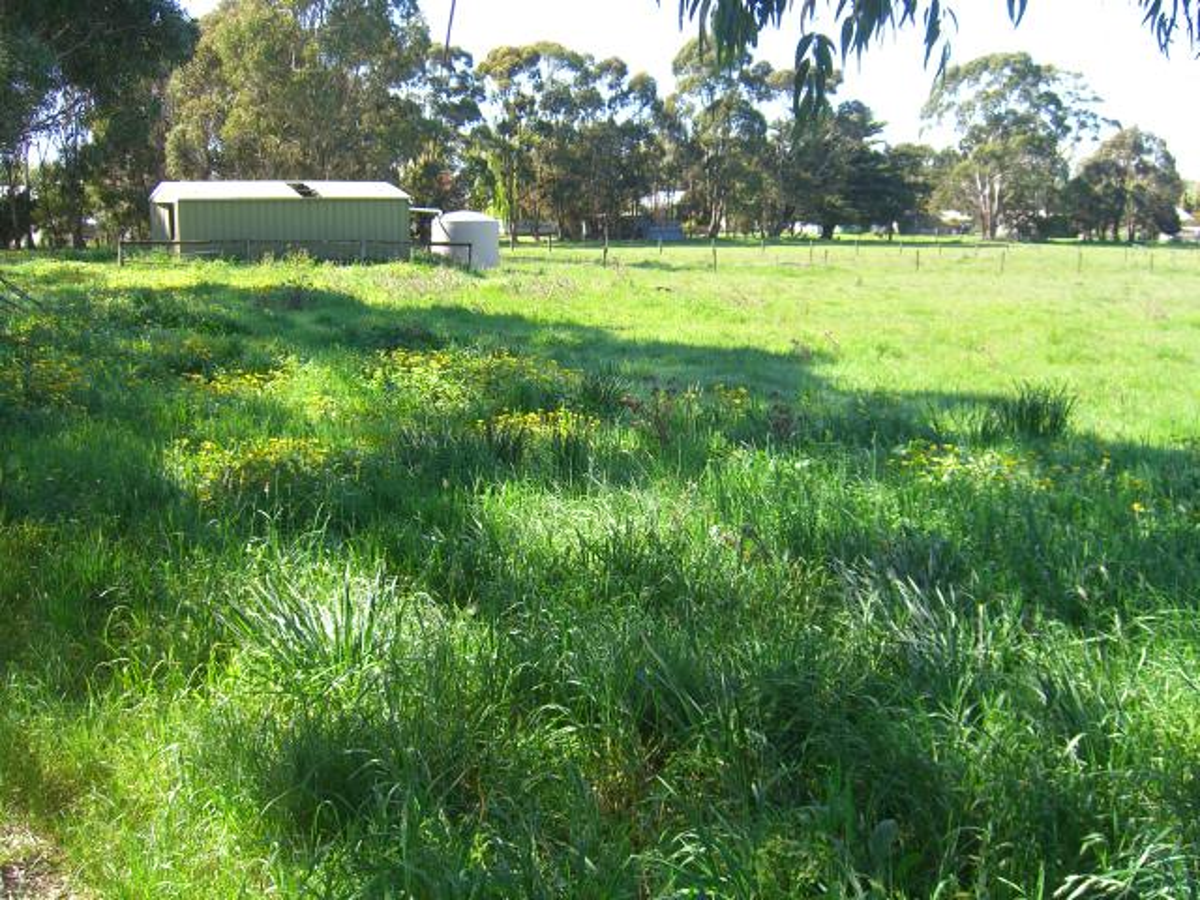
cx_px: 600
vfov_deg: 37.7
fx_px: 1317
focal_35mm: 38
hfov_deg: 49.0
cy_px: 450
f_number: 2.8
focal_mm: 7.9
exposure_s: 1/250
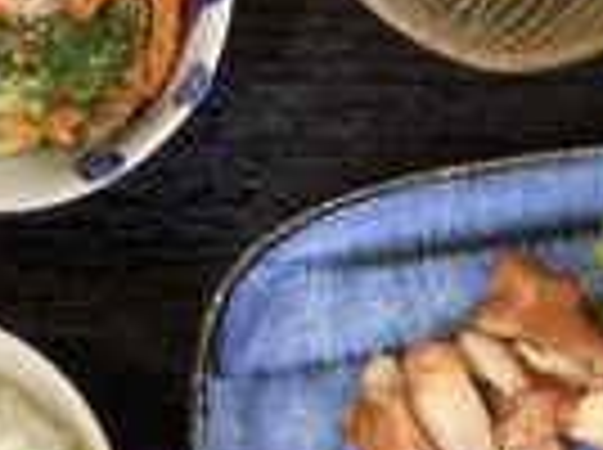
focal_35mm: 87
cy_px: 358
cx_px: 502
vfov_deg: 16.8
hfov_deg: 22.2
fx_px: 1513
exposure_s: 1/60
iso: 250
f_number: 2.4
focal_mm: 3.3
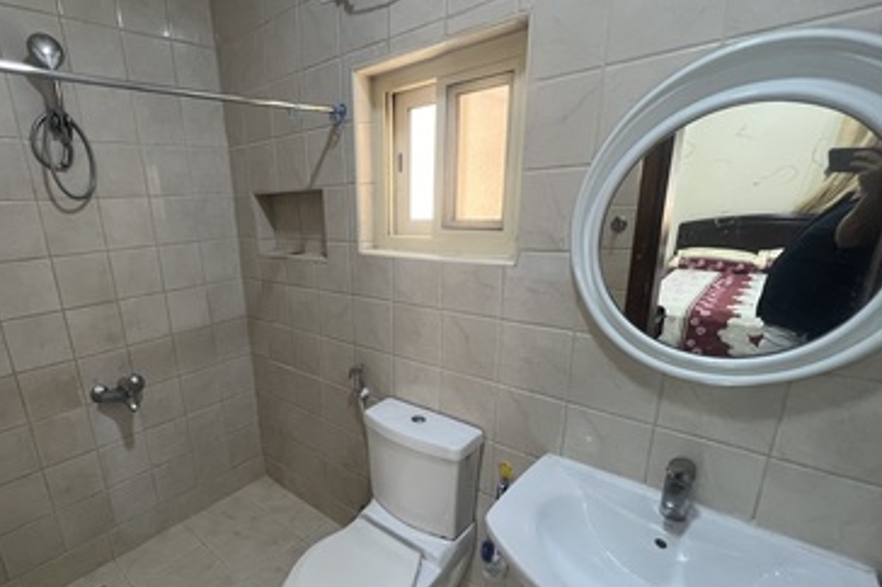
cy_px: 334
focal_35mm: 17
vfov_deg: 70.0
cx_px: 338
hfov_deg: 91.7
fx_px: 416
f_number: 1.8
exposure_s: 1/50
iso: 320
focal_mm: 1.57
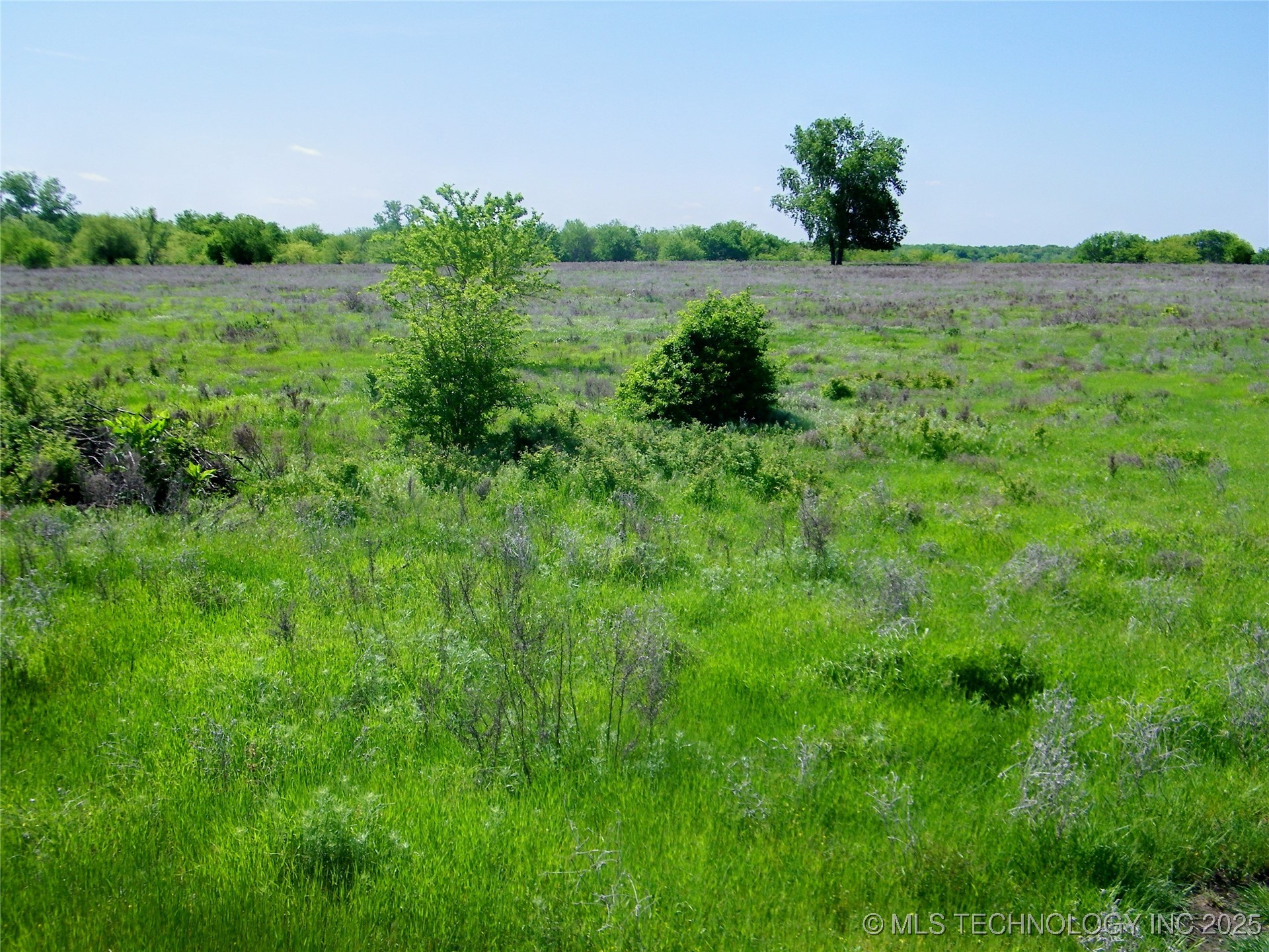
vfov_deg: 32.9
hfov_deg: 42.9
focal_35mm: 44
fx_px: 1613
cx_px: 634
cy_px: 476
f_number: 7.8
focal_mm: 7.9
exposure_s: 1/200
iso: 80
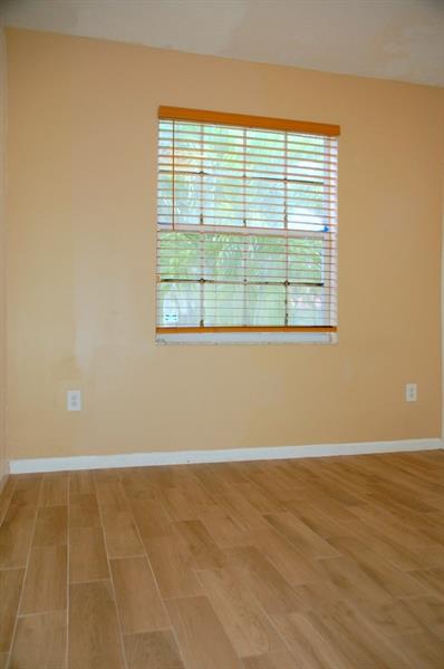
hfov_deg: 47.8
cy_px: 334
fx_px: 501
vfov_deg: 67.5
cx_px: 222
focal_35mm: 27
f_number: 3.5
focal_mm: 18
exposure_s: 1/60
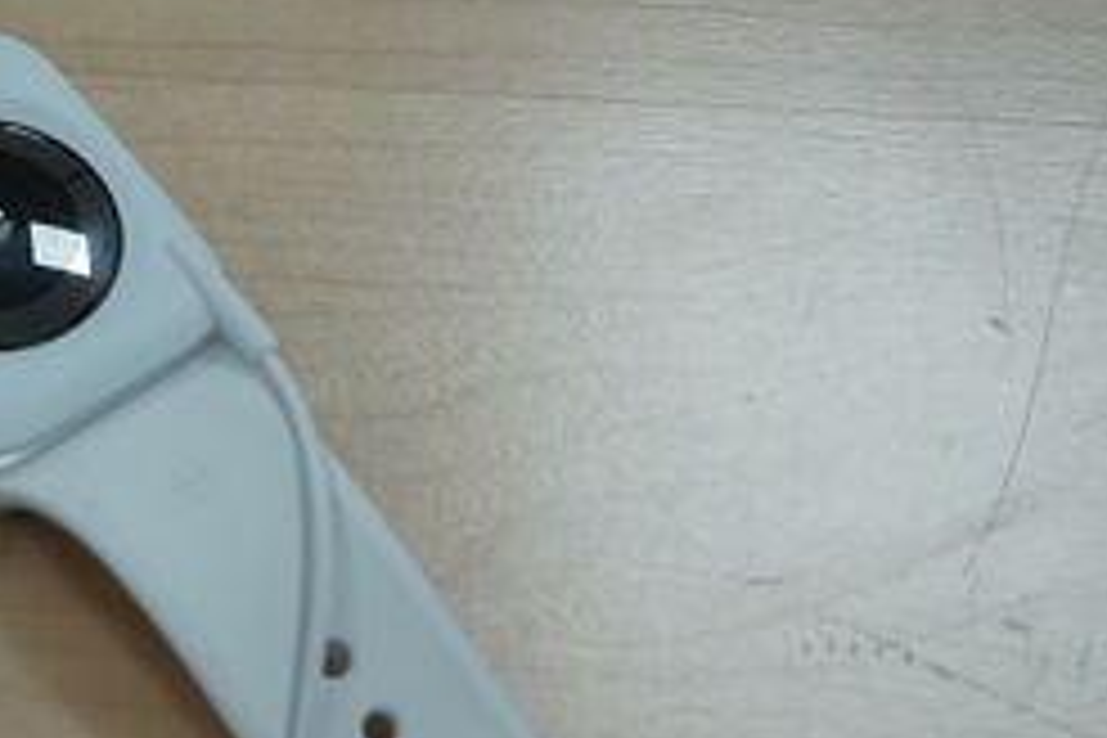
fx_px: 4212
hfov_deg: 14.5
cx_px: -212
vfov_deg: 10.0
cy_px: 254
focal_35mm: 137
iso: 5000
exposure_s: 1/320
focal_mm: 55
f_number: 5.6
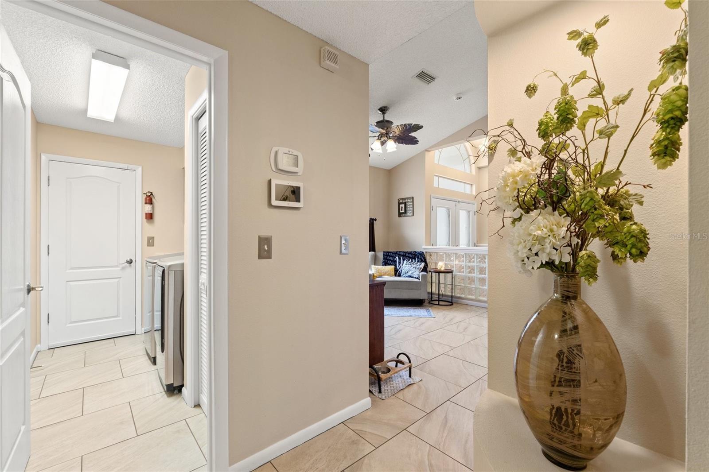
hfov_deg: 100.4
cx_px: 354
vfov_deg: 77.3
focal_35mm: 15
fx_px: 295
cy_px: 236
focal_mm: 10
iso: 400
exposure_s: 1/5
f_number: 7.1
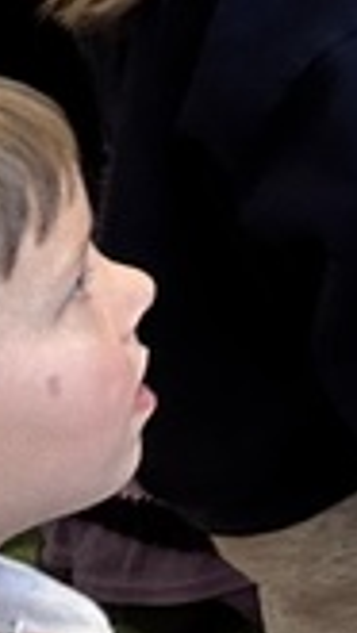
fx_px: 2722
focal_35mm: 162
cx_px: 1785
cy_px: -679
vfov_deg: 11.7
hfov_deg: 5.6
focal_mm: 6.86
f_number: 1.78
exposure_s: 1/60
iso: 250
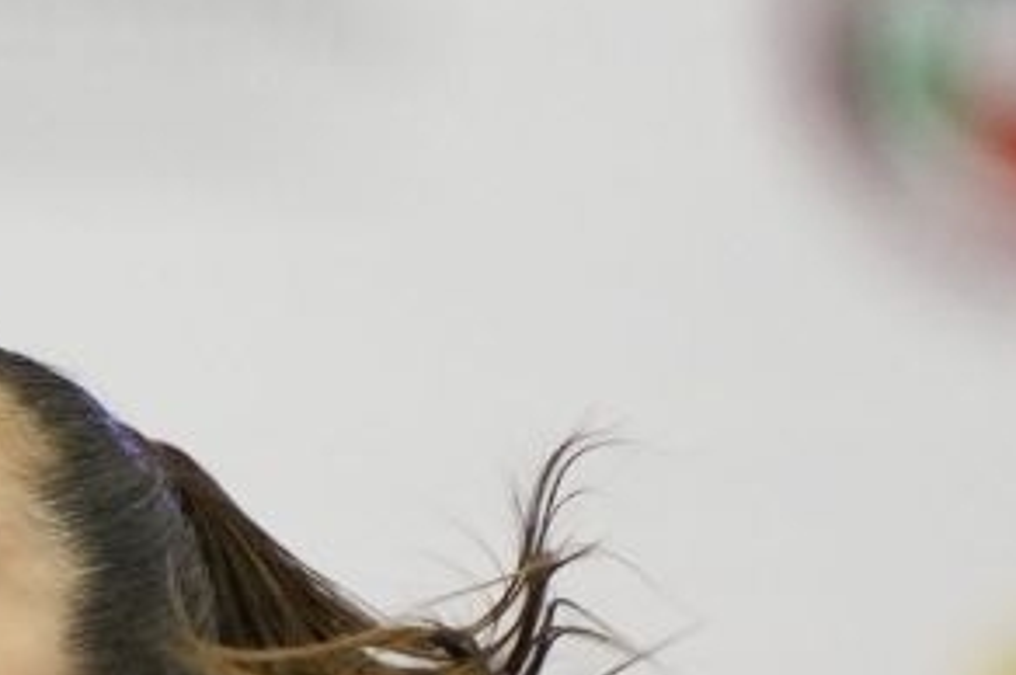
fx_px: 31319
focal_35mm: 1111
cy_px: 1541
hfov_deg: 1.9
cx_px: -877
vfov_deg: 1.2
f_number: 2.8
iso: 3200
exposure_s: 1/1000
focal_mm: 180
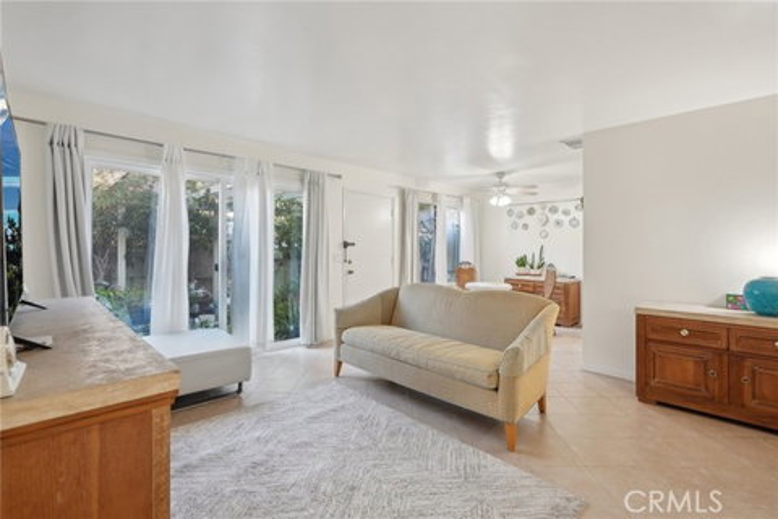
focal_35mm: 16
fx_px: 346
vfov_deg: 73.7
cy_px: 260
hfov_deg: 96.7
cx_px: 389
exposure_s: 1/6
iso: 400
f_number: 8
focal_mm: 16
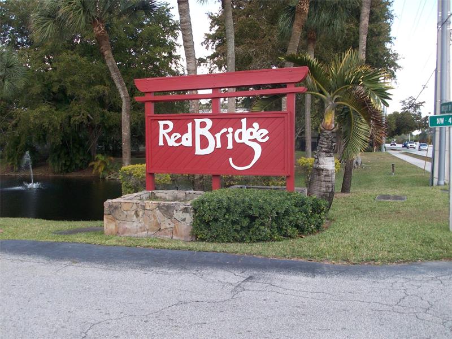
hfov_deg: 54.0
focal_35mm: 34
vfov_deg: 41.8
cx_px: 226
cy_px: 170
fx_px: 444
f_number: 2.8
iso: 64
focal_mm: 5.7
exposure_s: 1/288
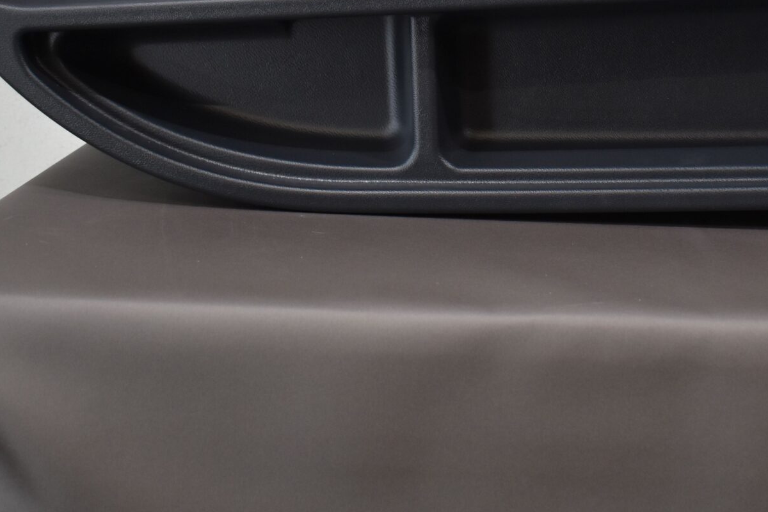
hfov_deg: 31.0
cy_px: 80
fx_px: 1365
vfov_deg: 20.9
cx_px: 551
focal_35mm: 64
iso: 720
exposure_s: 1/250
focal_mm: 20
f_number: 3.8
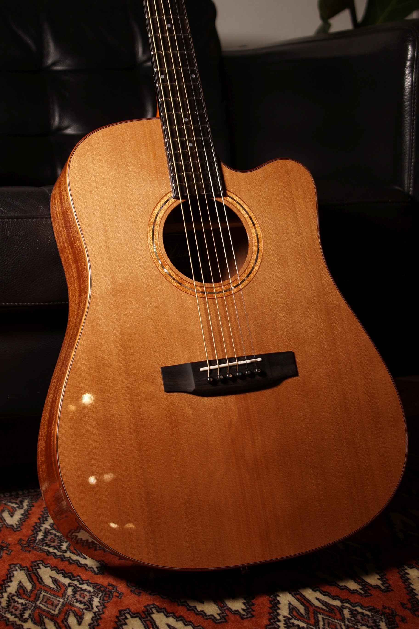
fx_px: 1047
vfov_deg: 33.4
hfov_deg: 22.6
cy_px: 314
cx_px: 210
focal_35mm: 60
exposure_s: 1/15
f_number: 5
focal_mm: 40
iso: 100
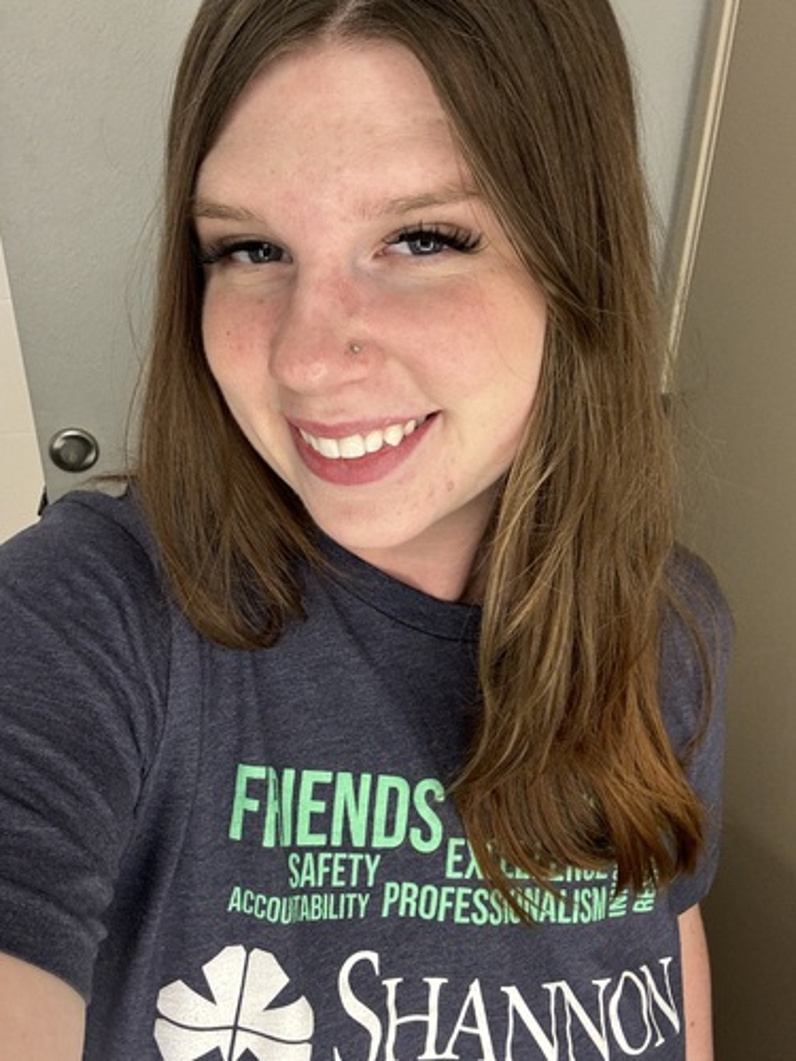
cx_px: 398
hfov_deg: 46.8
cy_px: 530
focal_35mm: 30
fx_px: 920
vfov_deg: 60.0
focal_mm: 2.69
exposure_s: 1/60
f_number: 1.9
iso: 50
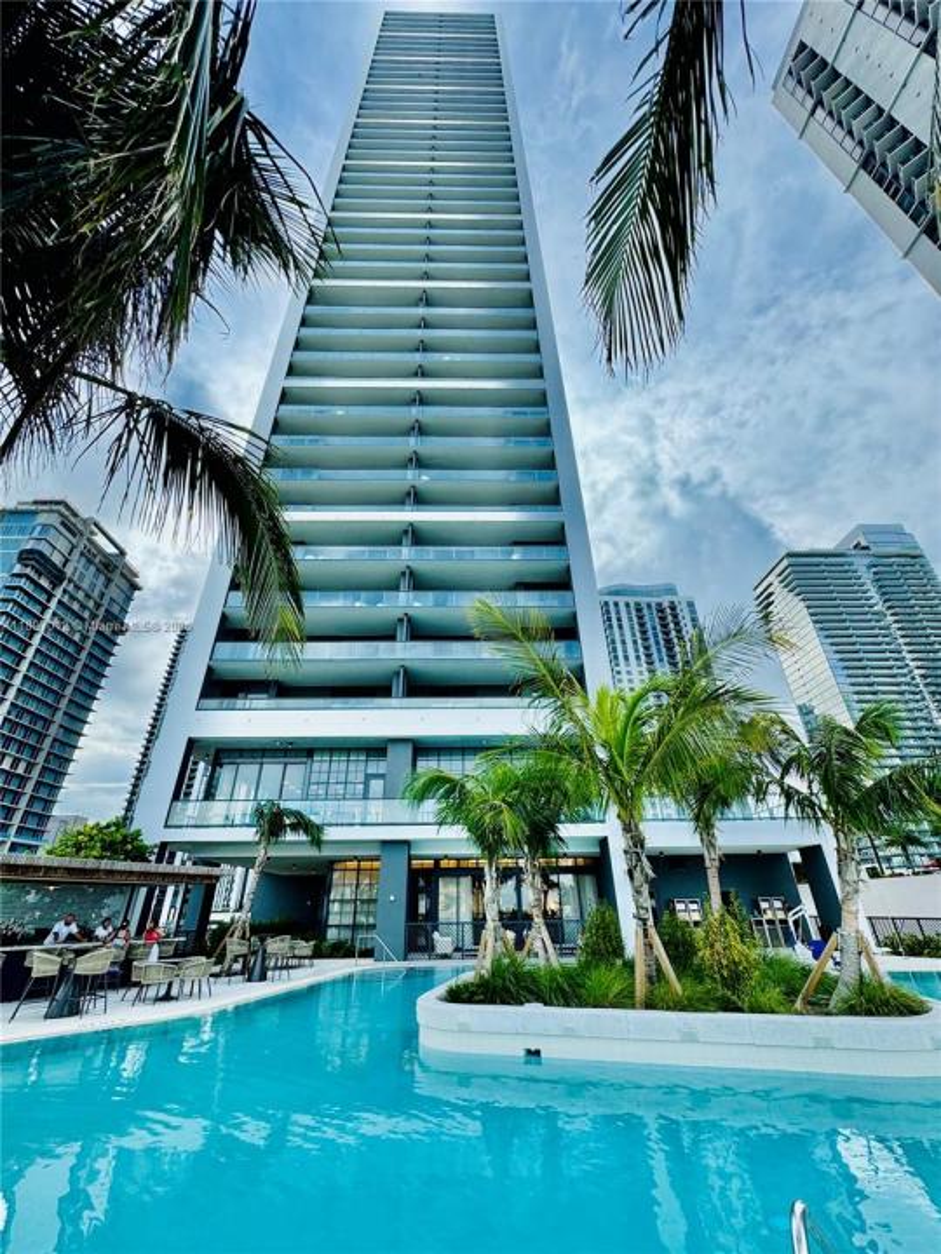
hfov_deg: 85.7
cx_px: 470
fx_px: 507
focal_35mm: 14
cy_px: 627
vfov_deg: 102.1
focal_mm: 2.22
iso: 40
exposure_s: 1/569
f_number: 2.2
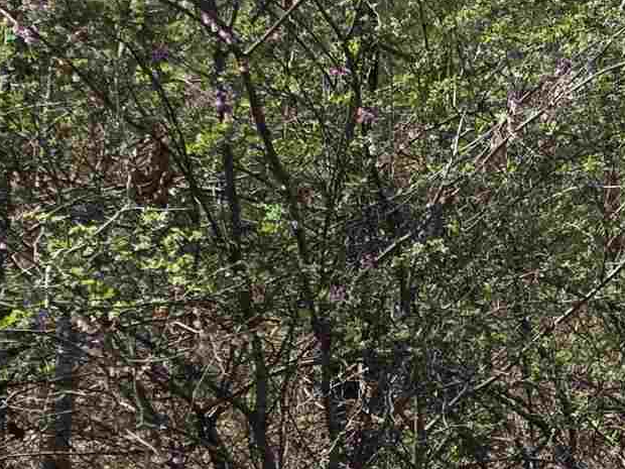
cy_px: 381
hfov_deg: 14.9
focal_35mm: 114
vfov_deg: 12.9
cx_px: 1152
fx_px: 2058
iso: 80
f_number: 1.7
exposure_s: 1/2060
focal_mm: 6.3
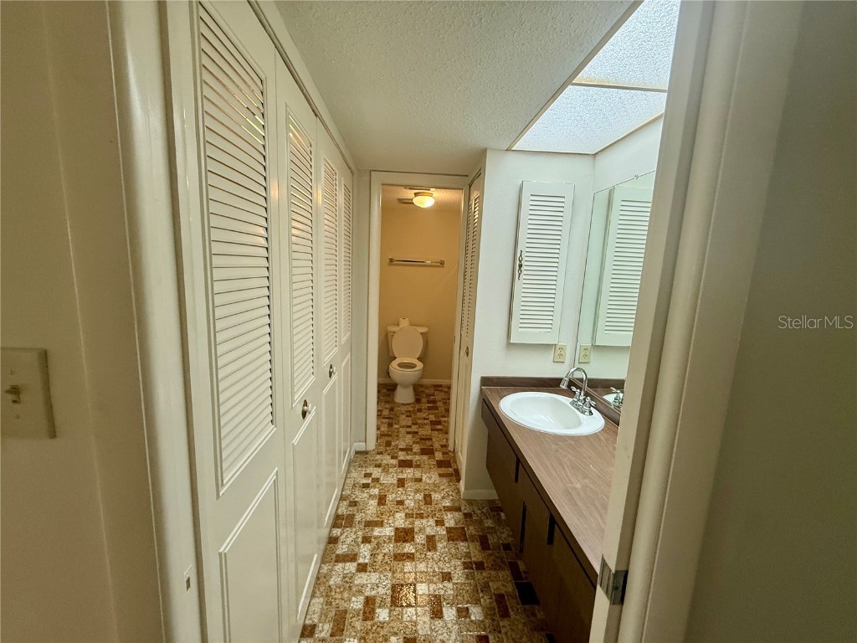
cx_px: 428
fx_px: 347
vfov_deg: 85.7
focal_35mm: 14
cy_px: 322
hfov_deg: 102.1
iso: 160
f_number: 2.2
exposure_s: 1/120
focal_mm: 2.22
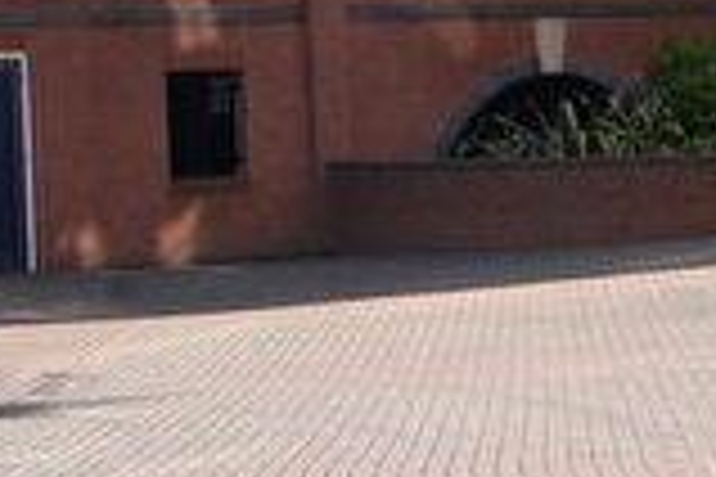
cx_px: -189
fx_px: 3027
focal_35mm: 152
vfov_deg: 8.8
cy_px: -243
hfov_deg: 13.1
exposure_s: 1/250
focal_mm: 23
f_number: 8
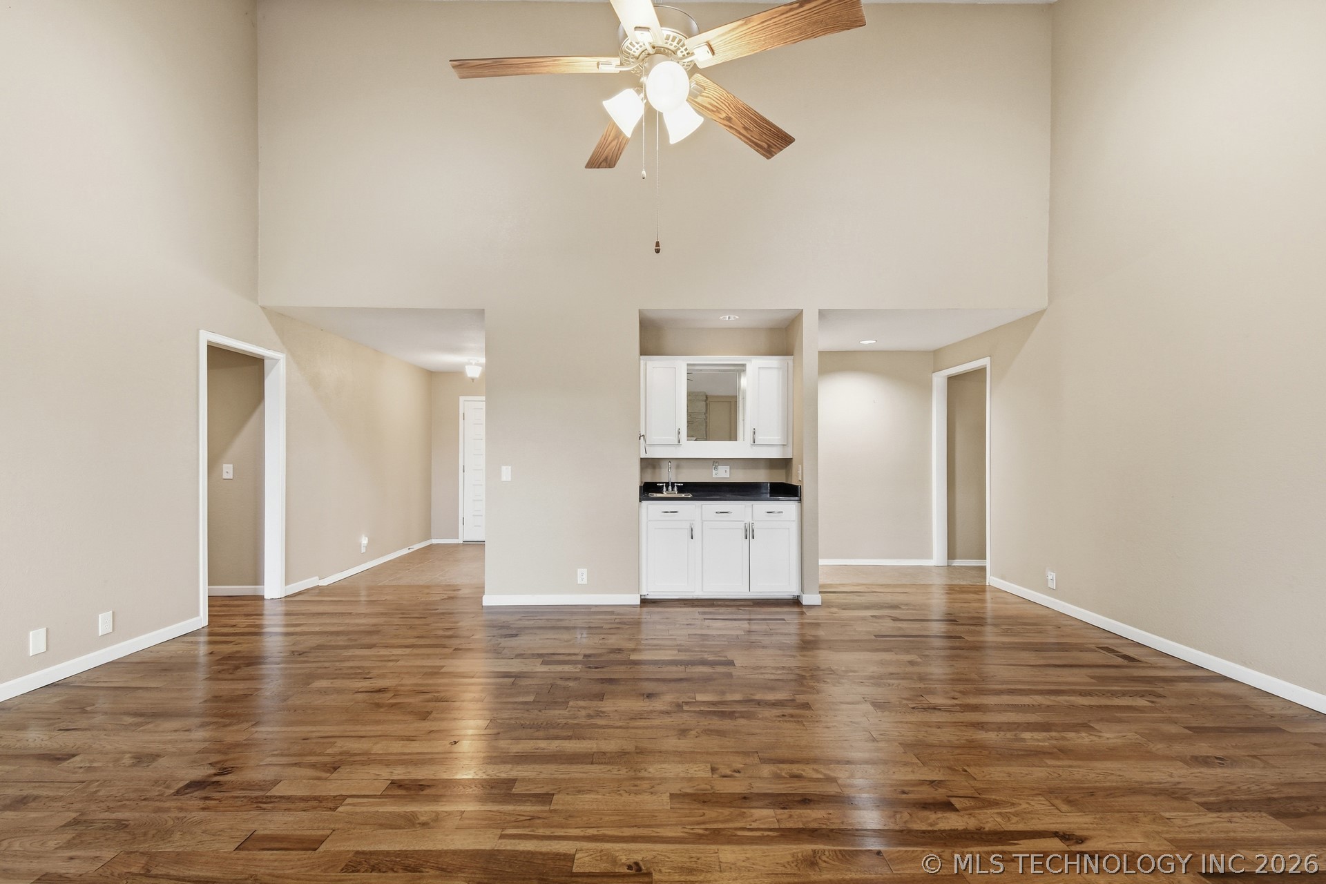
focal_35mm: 15
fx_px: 552
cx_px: 663
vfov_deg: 77.3
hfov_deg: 100.4
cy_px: 442
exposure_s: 1/25
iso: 250
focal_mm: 10
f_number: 9
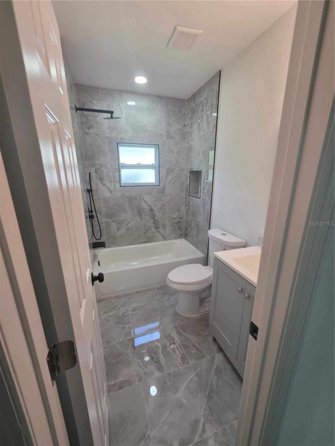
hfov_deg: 89.9
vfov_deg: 106.2
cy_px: 223
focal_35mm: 13
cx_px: 168
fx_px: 168
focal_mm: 2.2
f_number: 1.9
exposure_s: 1/120
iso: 100
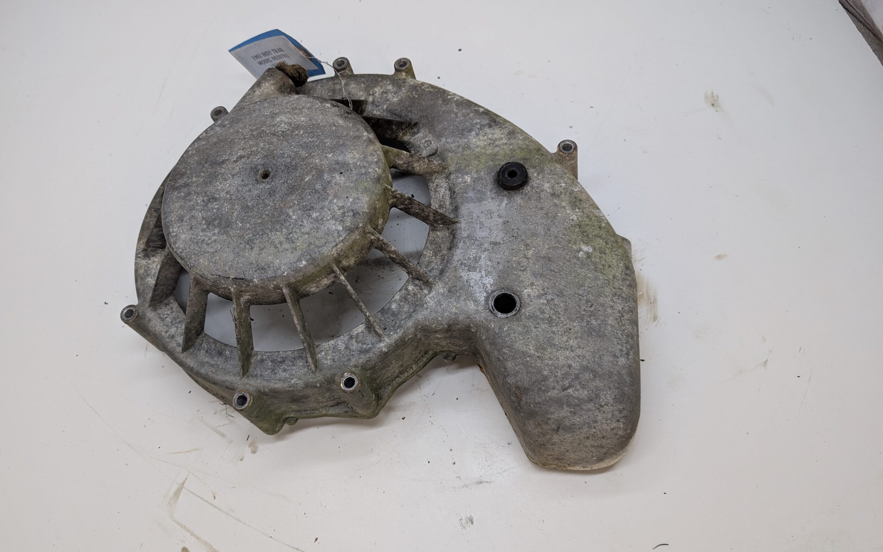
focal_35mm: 26
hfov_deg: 70.4
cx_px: 436
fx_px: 626
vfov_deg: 47.6
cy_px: 275
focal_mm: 6.9
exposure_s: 1/69.4
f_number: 1.68
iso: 87
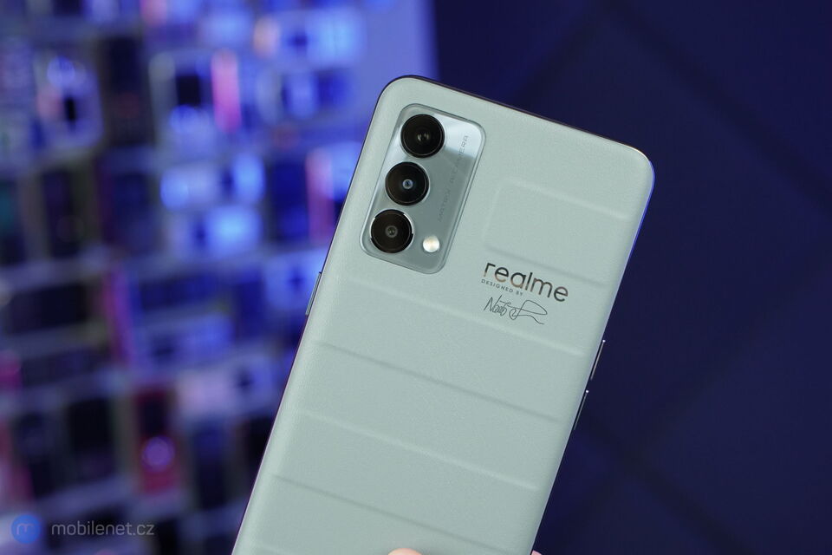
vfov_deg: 19.5
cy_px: 278
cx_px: 416
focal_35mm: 70
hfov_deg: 28.8
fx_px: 1618
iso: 2000
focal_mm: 70
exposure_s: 1/160
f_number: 7.1
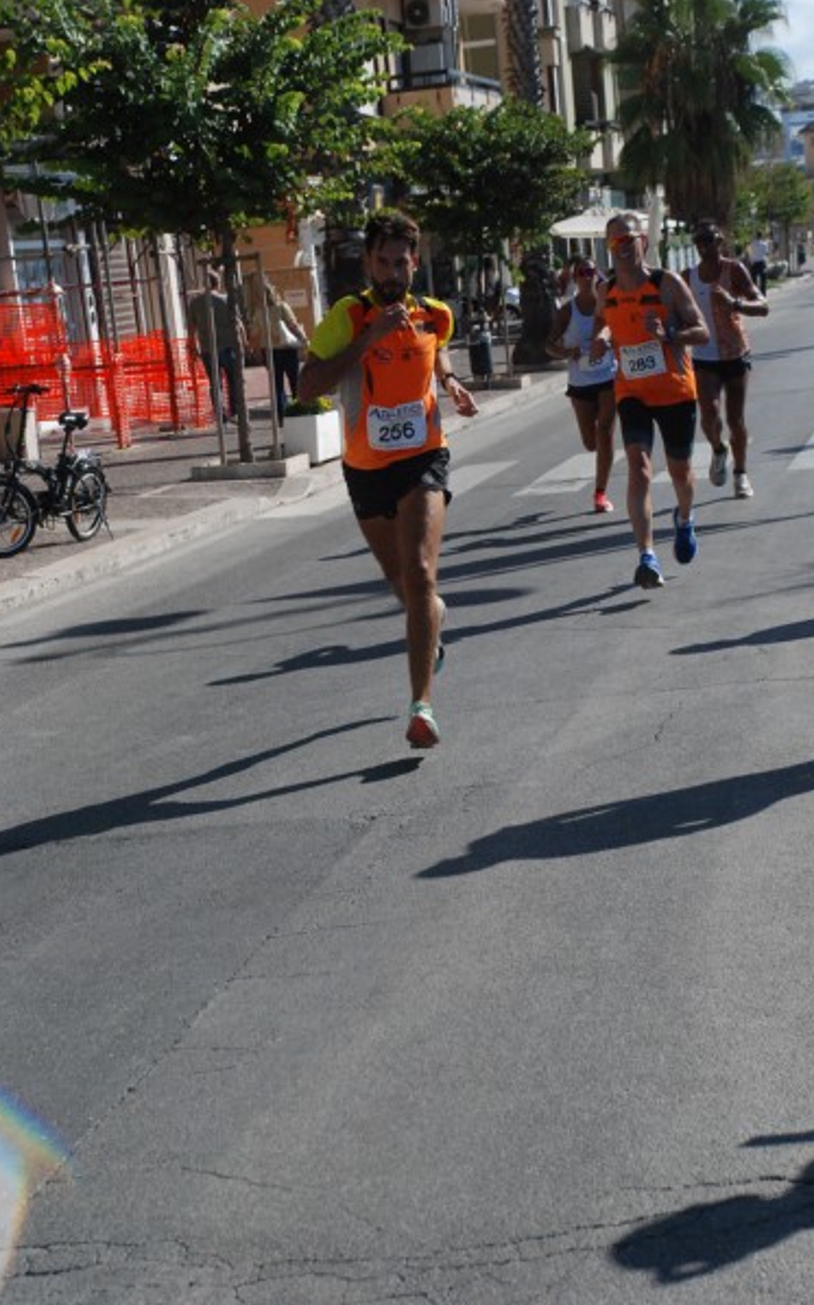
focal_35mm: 80
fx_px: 2844
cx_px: 409
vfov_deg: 25.8
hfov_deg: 16.3
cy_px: 652
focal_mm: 52
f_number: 8
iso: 1000
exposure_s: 1/2000
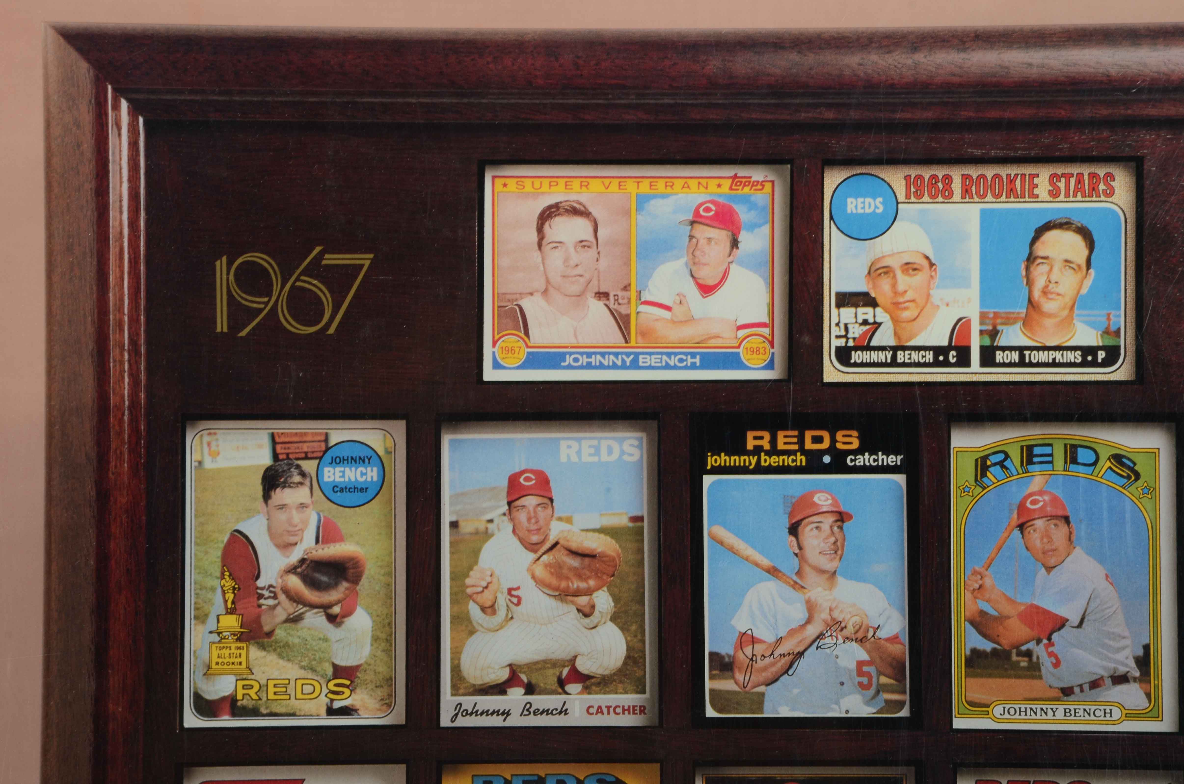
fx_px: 5169
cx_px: 592
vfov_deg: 8.7
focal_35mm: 158
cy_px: 392
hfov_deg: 13.1
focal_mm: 105
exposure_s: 1/160
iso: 200
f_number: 16
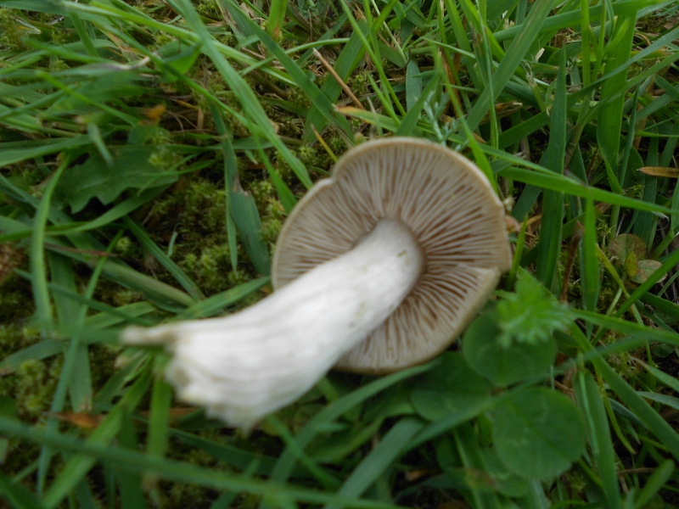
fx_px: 510
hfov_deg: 67.3
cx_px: 340
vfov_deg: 53.1
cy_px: 254
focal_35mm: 26
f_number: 3.2
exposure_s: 1/125
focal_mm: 4.6
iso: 80
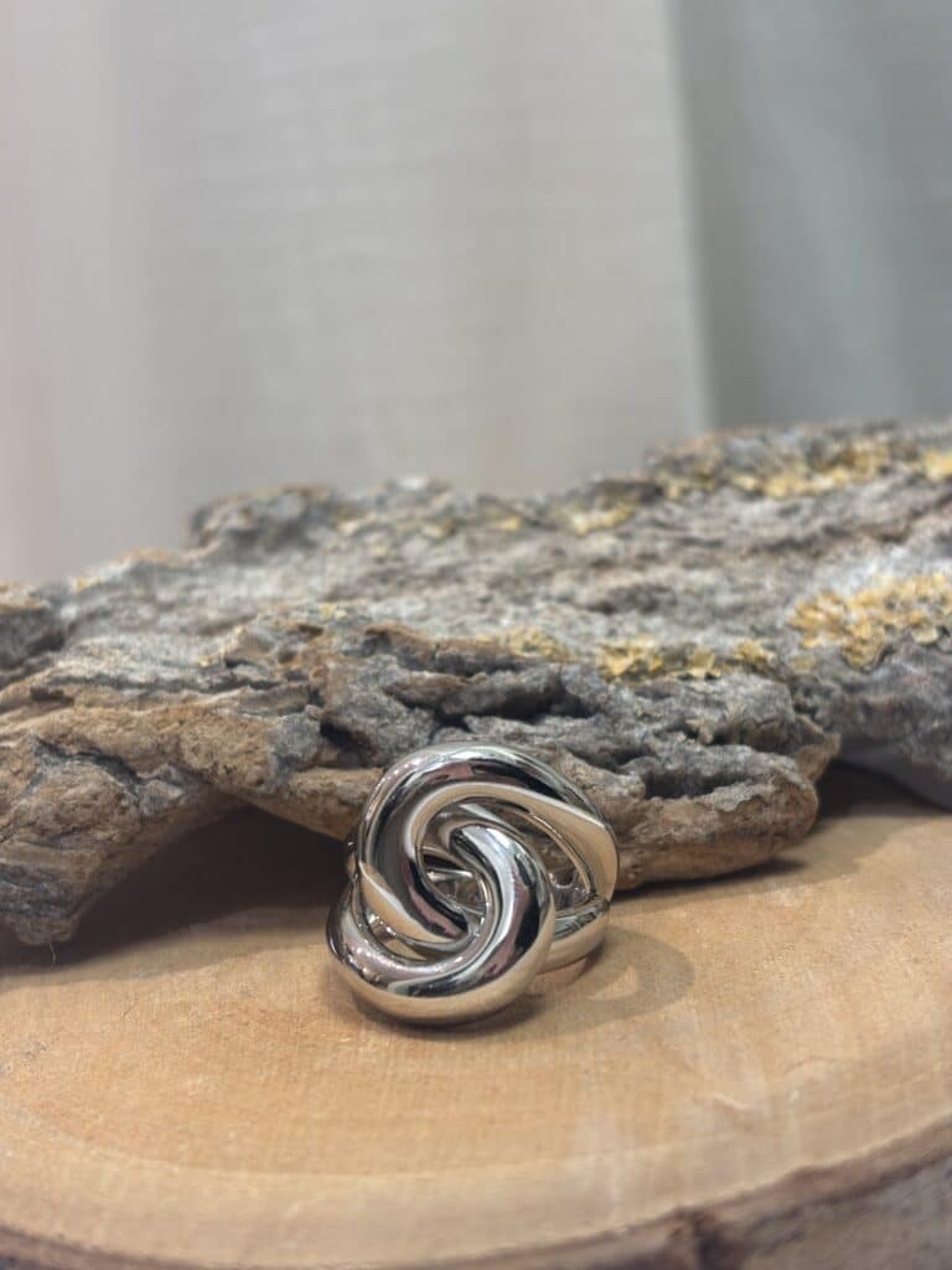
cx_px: 476
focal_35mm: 52
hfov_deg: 28.0
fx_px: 1907
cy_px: 635
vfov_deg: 36.8
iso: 50
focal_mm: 5.96
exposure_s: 1/50
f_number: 1.6
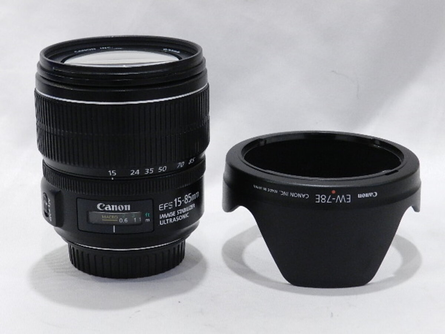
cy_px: 167
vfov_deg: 17.6
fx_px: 1080
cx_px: 222
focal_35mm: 84
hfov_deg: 23.3
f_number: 4.4
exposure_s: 1/60
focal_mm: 14.9
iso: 800
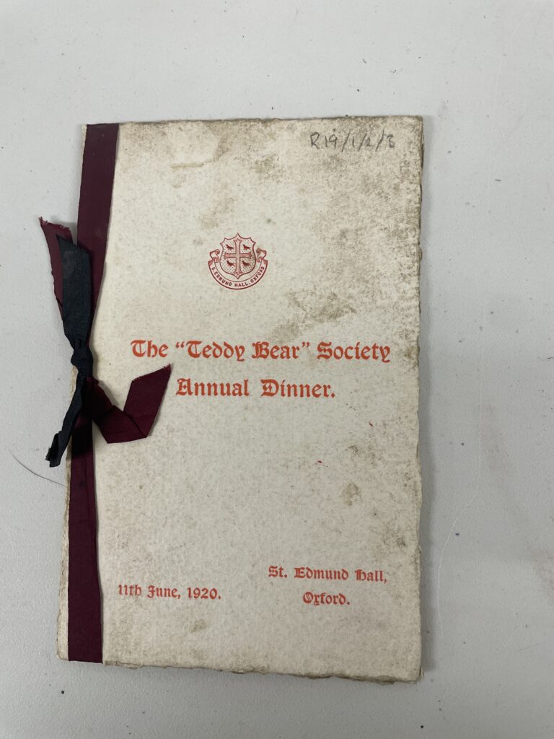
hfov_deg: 53.1
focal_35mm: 26
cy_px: 370
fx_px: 555
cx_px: 277
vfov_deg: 67.3
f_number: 1.6
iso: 64
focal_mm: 4.2
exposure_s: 1/100
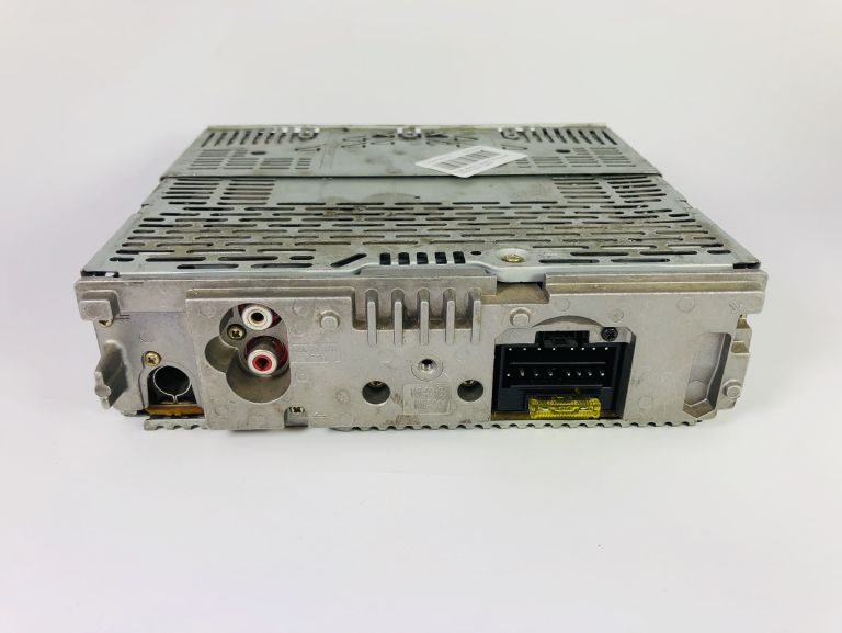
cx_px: 421
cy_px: 316
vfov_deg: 49.8
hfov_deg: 63.4
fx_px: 681
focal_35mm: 28
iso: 20
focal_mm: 3.99
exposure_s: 1/171
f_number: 1.8
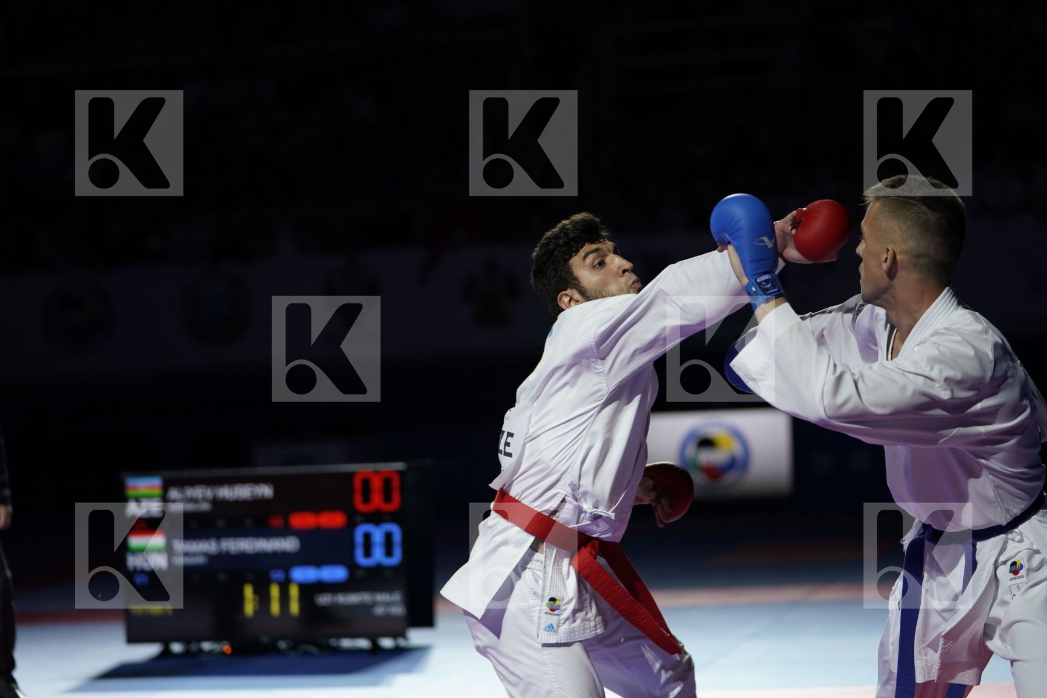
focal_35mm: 101
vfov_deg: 13.6
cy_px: 349
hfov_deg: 20.2
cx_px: 524
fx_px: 2937
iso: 1250
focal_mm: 101
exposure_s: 1/1000
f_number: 2.8
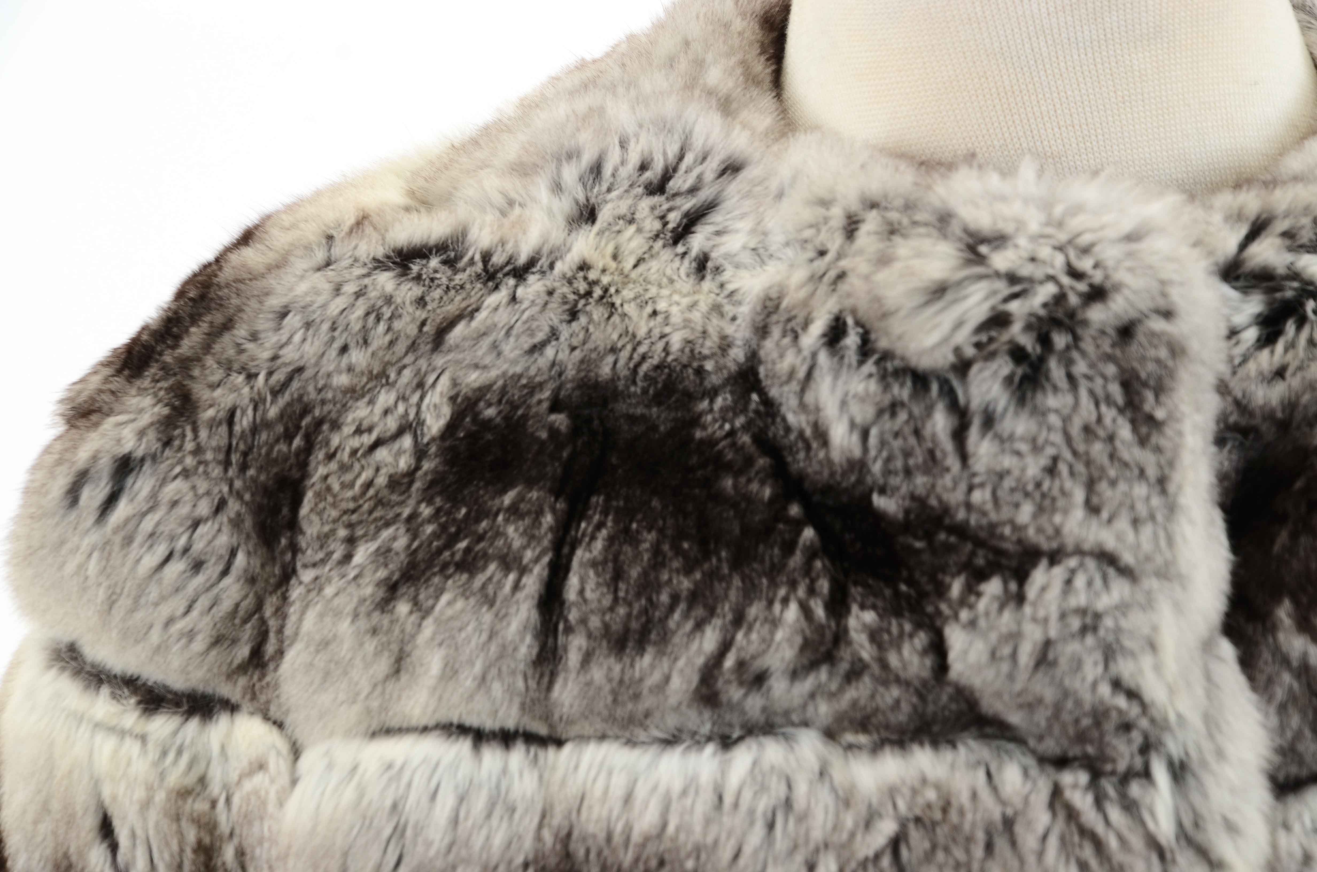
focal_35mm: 158
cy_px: 436
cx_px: 658
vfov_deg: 8.7
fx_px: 5750
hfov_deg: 13.1
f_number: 8
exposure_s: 1/60
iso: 160
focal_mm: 105
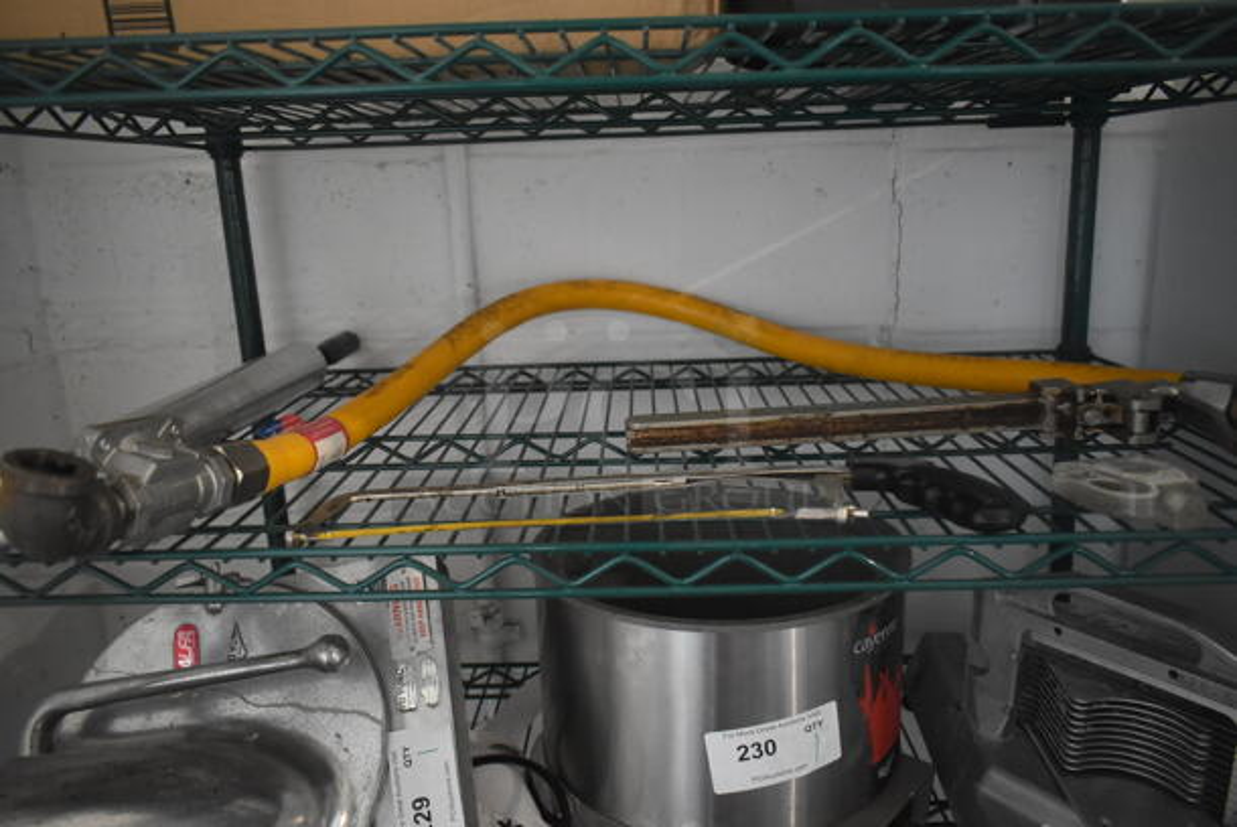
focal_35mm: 27
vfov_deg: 48.0
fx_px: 929
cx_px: 618
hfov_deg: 67.3
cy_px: 414
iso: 2800
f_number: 3.5
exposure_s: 1/125
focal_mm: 18
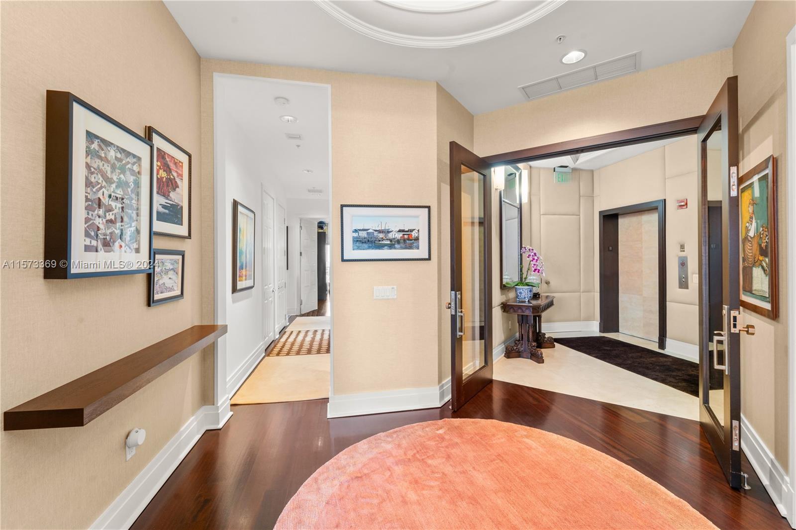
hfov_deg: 104.3
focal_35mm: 14
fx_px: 309
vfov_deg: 81.2
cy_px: 265
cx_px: 398
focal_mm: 14
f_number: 11
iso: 250
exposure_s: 1/1.25
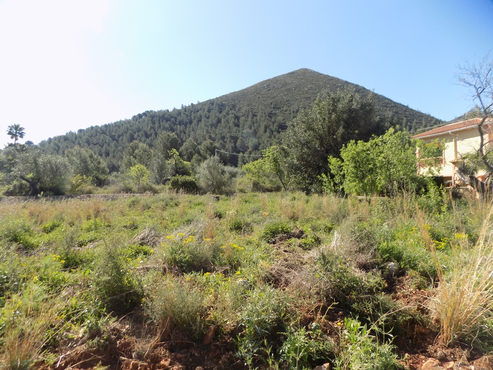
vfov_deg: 58.9
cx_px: 246
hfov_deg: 73.9
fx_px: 328
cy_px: 185
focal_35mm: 23
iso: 80
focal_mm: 4
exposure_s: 1/640
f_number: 3.1
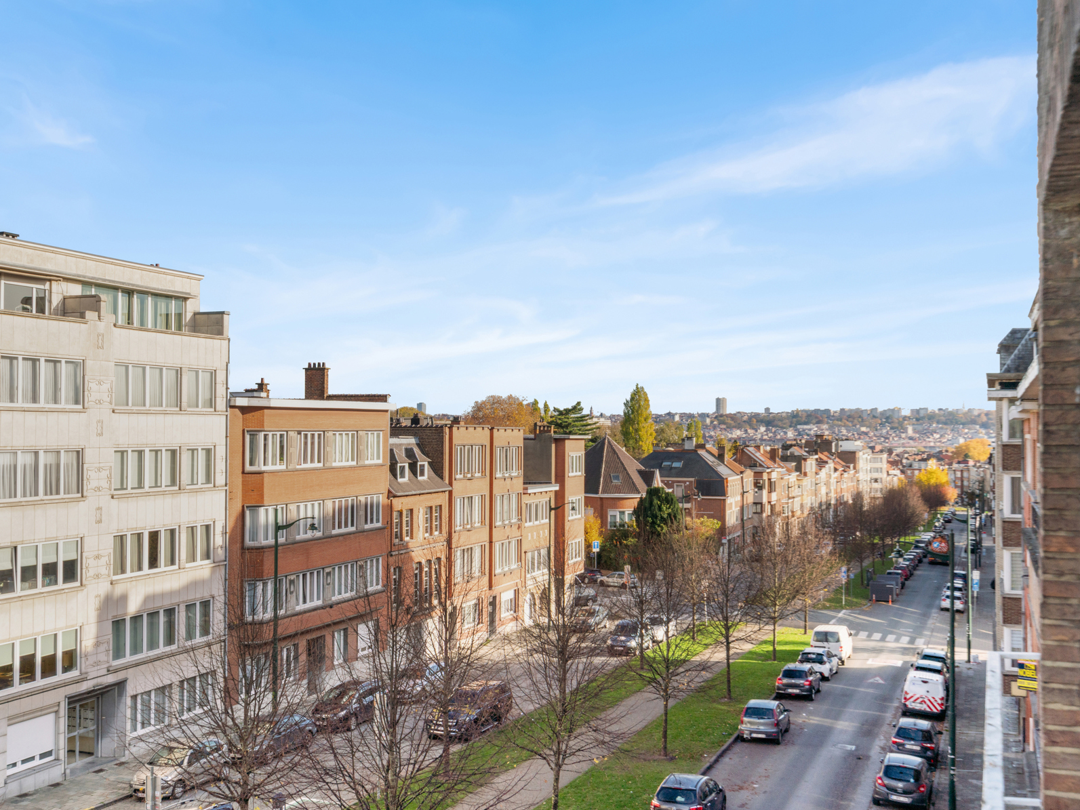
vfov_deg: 37.7
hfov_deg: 49.0
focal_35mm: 38
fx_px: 1186
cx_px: 534
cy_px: 405
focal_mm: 35
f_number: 11
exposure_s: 1/250
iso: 250
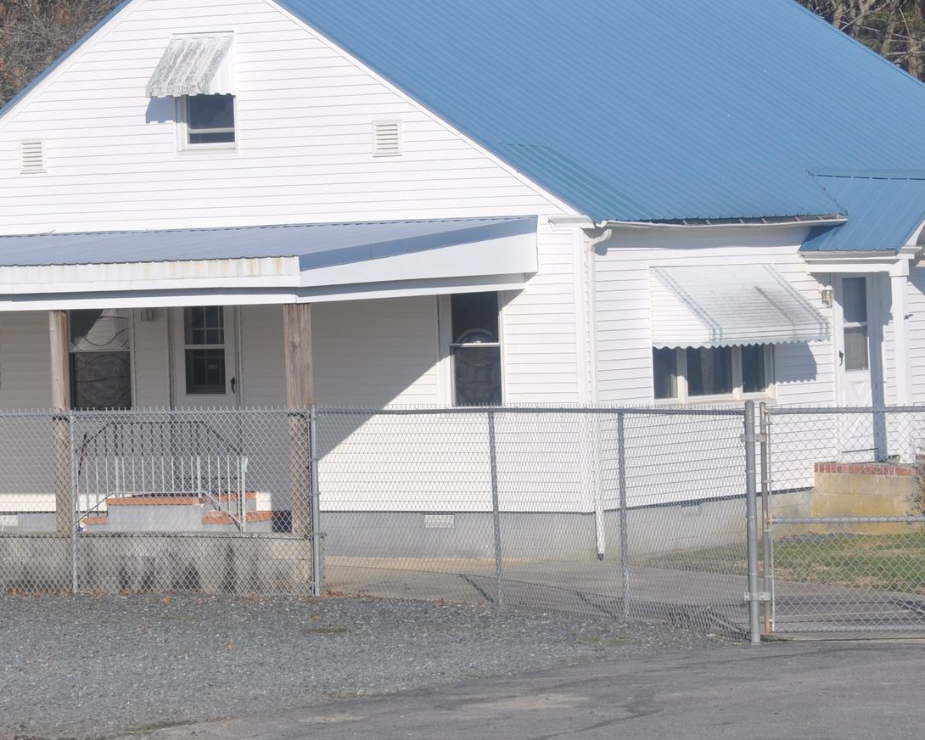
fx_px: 5065
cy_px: 320
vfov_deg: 8.4
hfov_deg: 10.4
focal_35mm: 185
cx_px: 409
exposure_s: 1/500
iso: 200
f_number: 11
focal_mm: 70
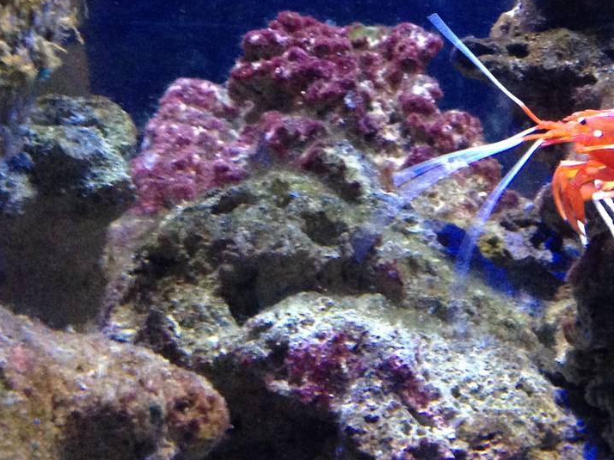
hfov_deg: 25.9
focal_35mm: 74
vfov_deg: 19.9
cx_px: 494
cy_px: 224
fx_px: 1312
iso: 500
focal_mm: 4.12
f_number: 2.4
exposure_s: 1/15
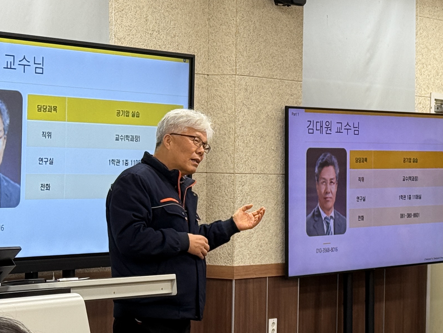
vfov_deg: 12.1
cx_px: 499
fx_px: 1562
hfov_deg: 15.7
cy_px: 205
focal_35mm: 122
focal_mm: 6.76
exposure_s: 1/60
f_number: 1.78
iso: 80
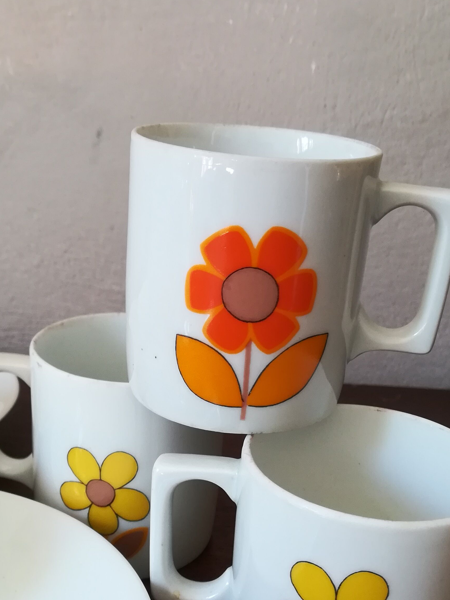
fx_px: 780
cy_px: 390
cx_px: 212
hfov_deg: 32.2
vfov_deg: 41.6
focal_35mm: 45
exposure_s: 1/33.3
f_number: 2.2
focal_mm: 3.83
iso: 200
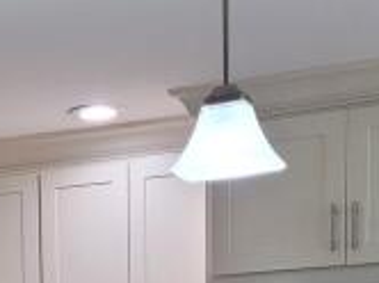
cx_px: 18
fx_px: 1235
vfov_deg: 11.6
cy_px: 577
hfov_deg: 17.1
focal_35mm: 113
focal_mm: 5.4
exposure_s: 1/120
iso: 200
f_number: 1.8
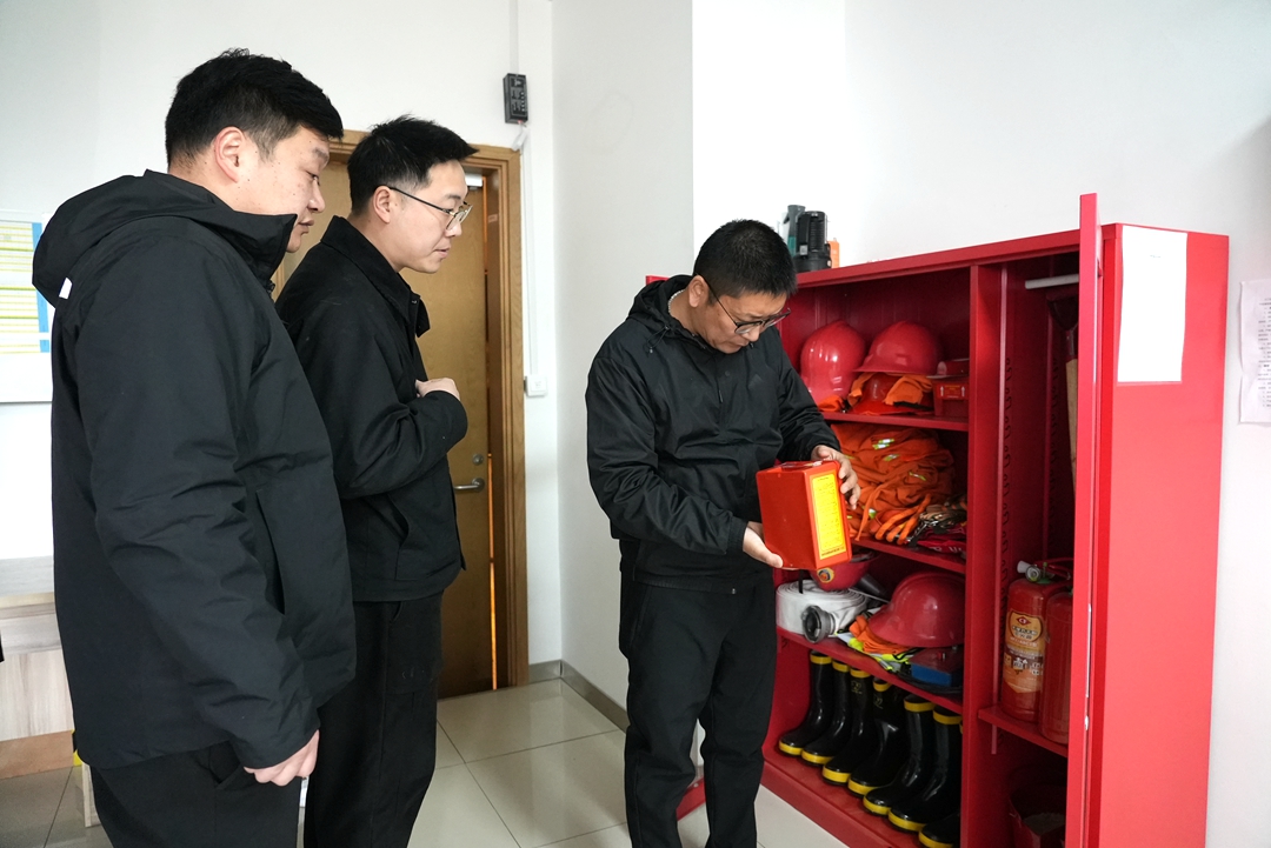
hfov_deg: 73.7
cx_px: 636
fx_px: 848
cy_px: 424
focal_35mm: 24
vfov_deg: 53.2
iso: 8000
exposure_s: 1/160
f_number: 4
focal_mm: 24
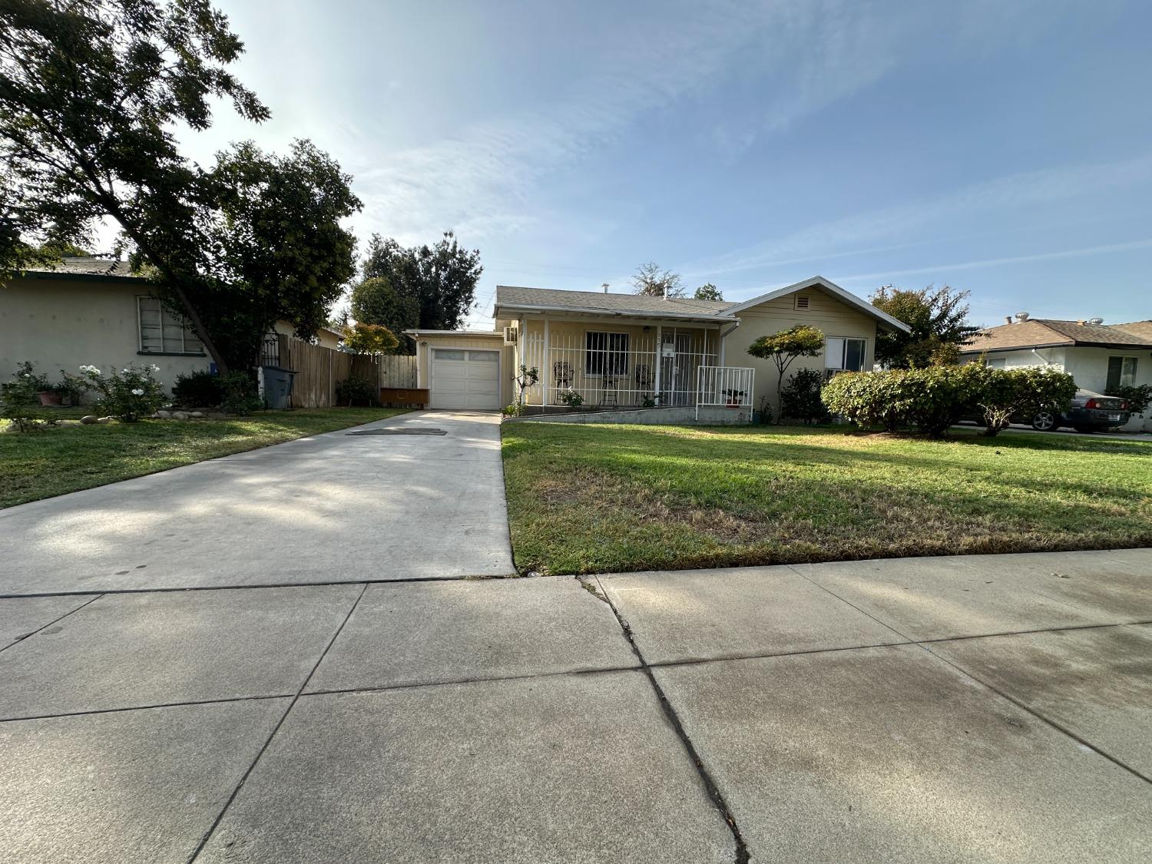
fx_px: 466
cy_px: 432
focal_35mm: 14
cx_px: 576
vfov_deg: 85.7
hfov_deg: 102.1
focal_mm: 2.22
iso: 40
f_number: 2.2
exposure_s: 1/774
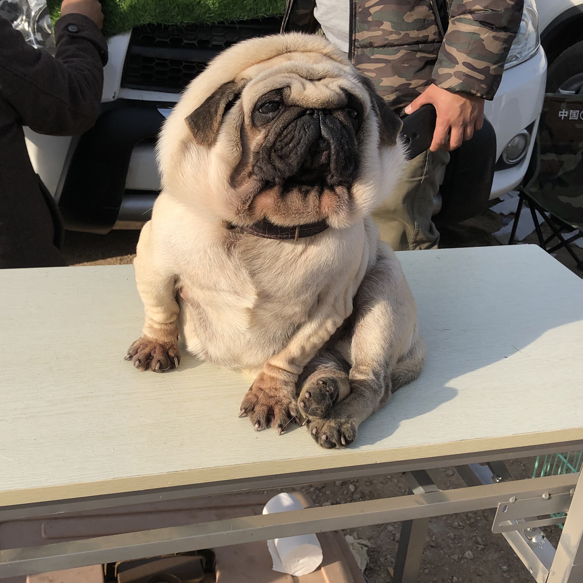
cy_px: 322
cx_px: 225
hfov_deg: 38.1
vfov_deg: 38.3
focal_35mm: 44
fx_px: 838
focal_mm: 3.99
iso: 20
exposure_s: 1/1412
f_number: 1.8
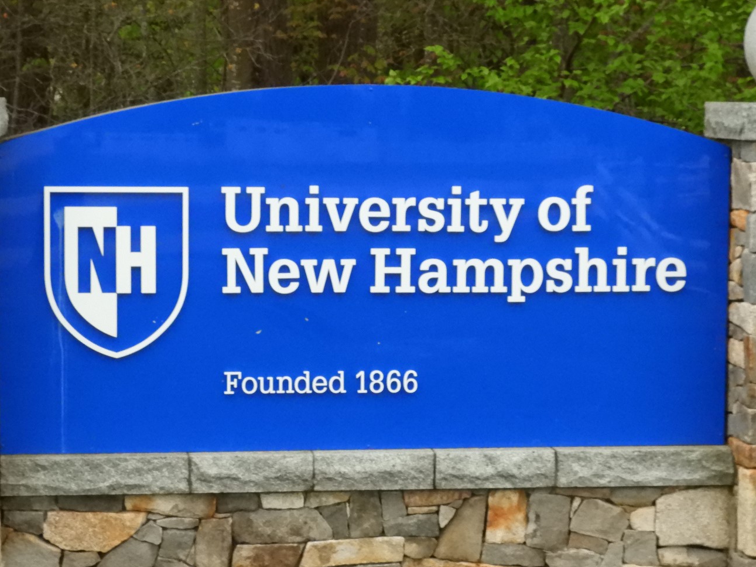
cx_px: 355
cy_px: 303
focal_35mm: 106
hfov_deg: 18.5
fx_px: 2315
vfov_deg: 14.0
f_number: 5.3
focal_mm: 17
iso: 1600
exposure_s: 1/2000
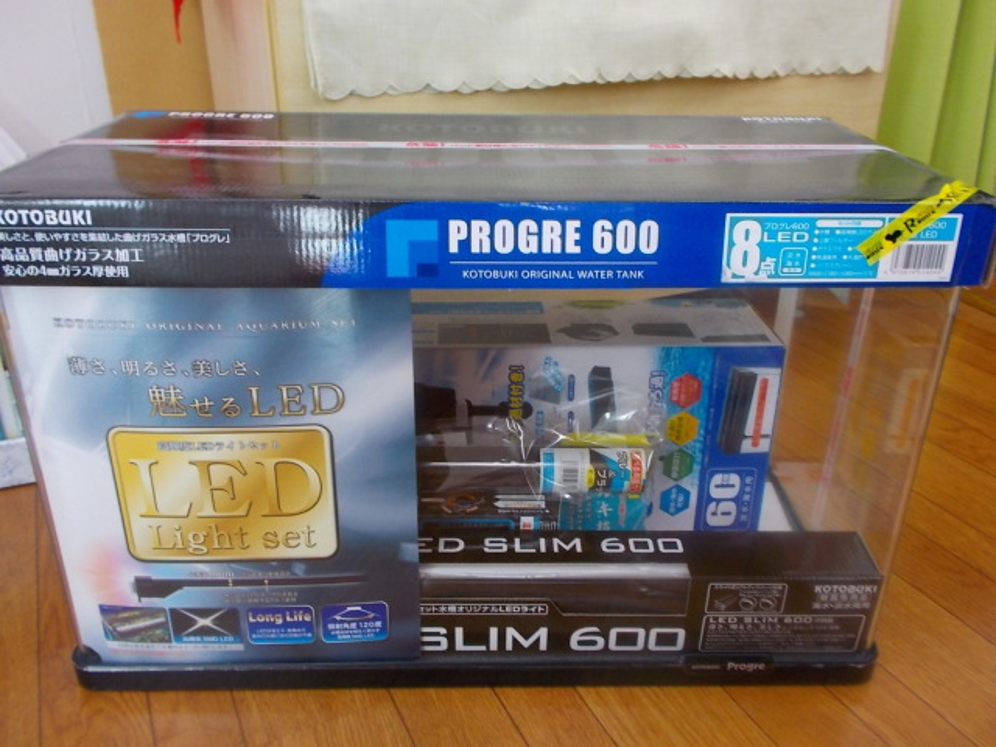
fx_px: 834
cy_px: 374
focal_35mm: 29
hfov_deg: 61.7
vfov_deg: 48.2
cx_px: 498
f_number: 3.3
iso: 125
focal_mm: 4.1
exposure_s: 1/25
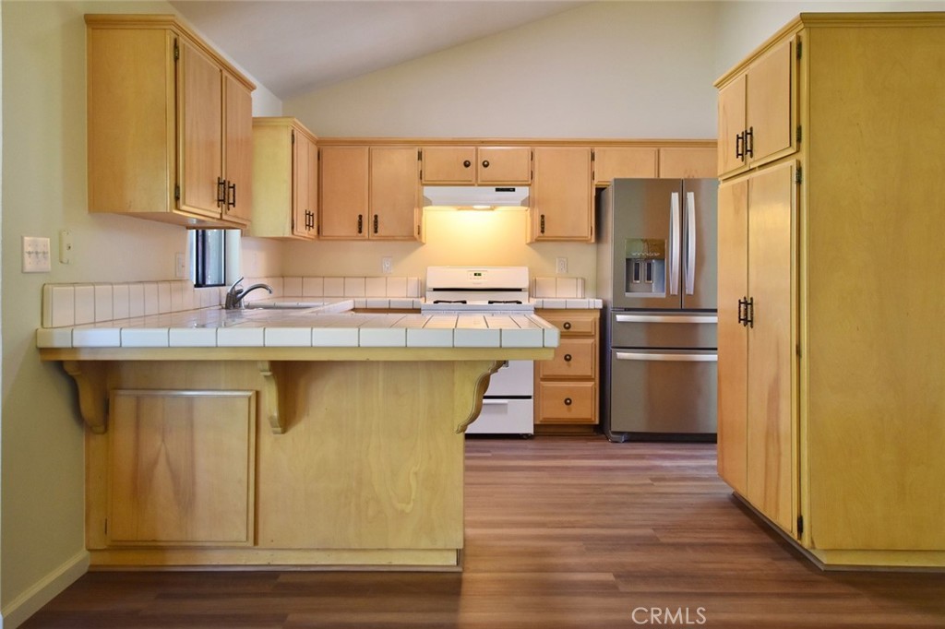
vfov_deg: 43.6
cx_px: 472
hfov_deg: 61.9
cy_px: 314
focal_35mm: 30
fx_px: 787
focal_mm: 20
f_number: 3.5
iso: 800
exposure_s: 1/60
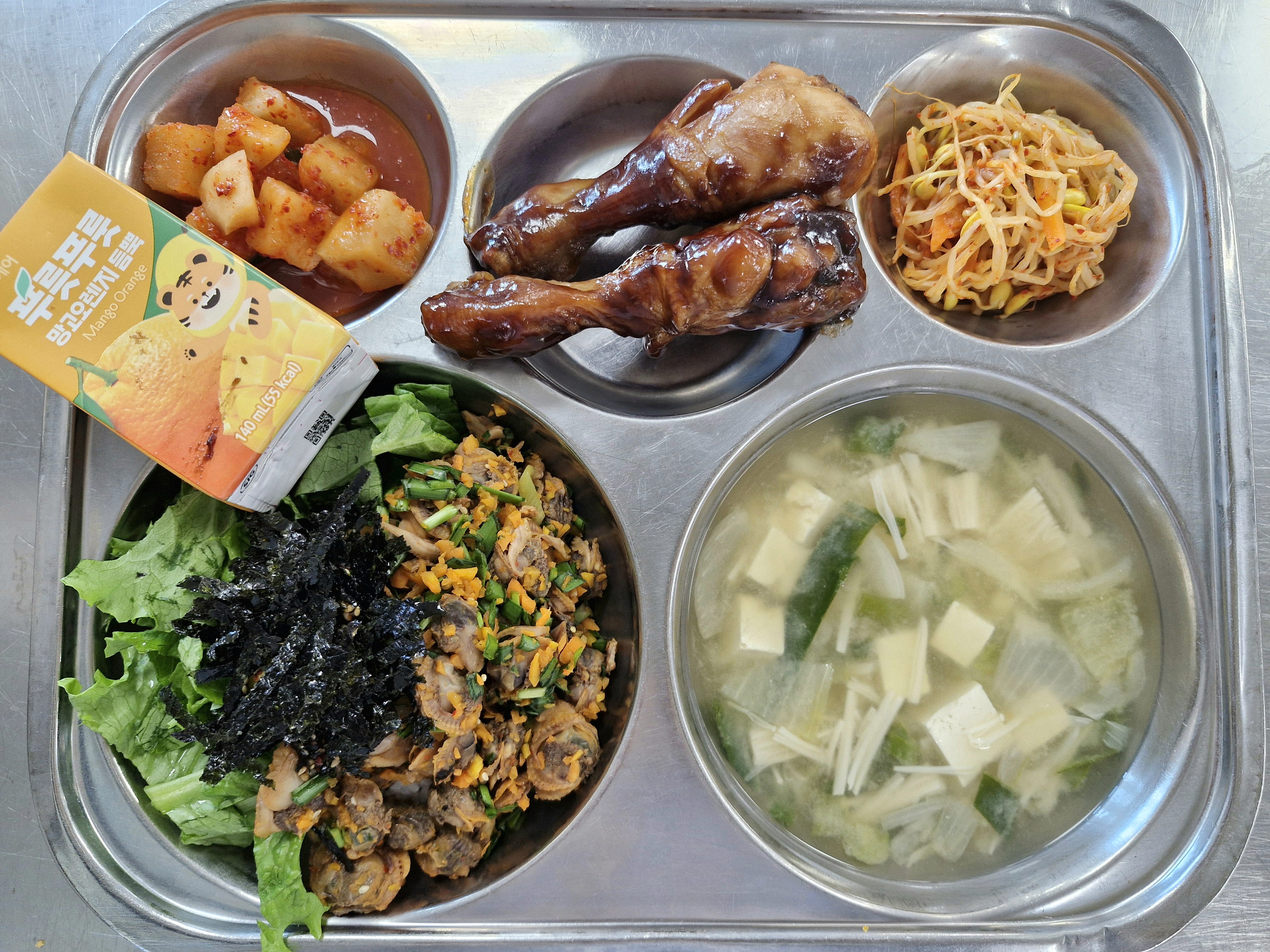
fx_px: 844
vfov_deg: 58.9
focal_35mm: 23
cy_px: 476
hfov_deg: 73.9
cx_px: 635
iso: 160
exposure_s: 1/120
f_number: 1.8
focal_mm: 5.54
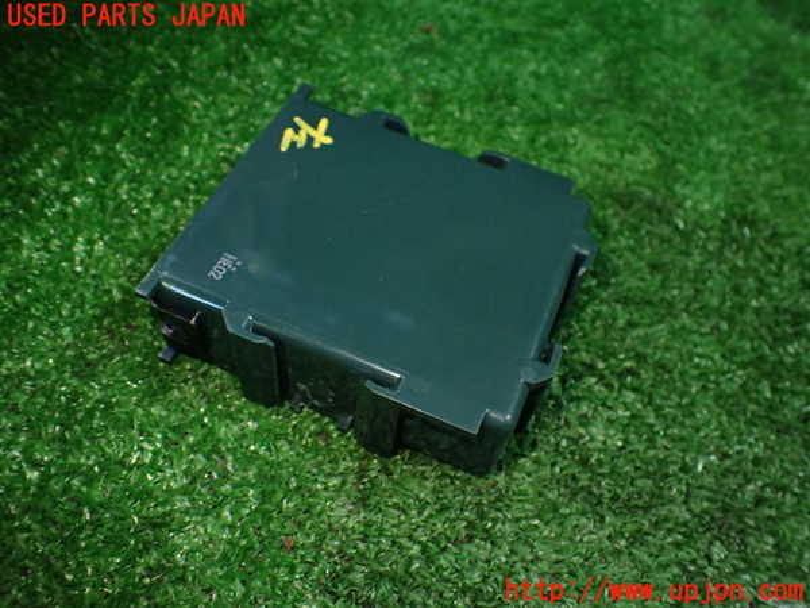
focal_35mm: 30
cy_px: 304
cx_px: 405
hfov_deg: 60.0
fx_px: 702
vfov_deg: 46.8
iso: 640
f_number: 2.3
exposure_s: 1/125
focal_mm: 5.4
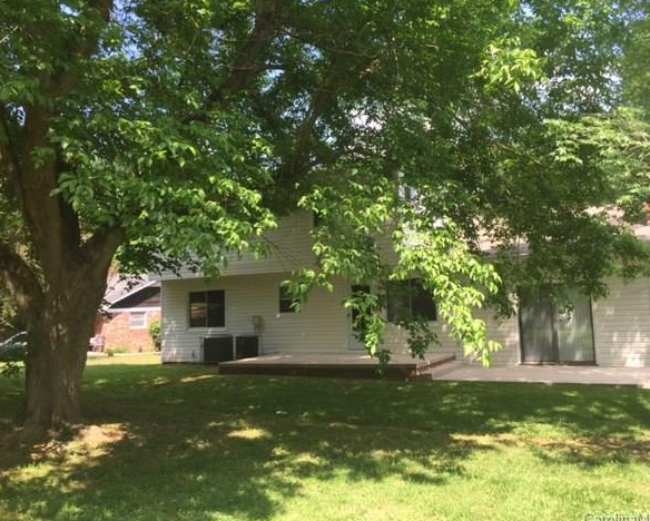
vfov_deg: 47.2
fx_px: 597
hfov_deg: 57.1
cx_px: 354
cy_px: 262
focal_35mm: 31
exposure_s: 1/421
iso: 32
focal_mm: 4.15
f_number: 2.2
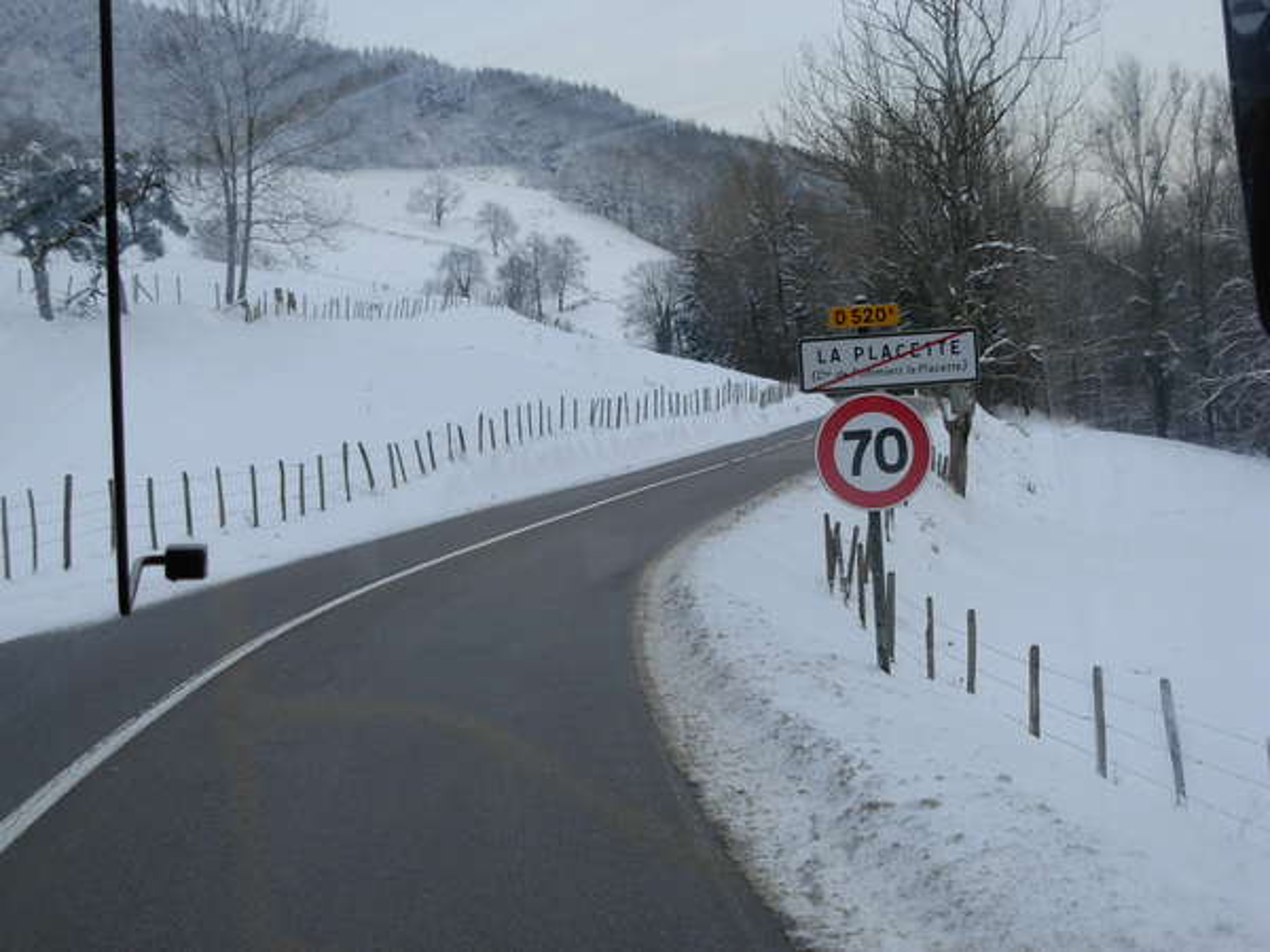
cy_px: 476
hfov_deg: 25.7
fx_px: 2788
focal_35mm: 76
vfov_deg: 19.4
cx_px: 635
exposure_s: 1/683
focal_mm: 12.5
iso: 79
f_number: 3.6
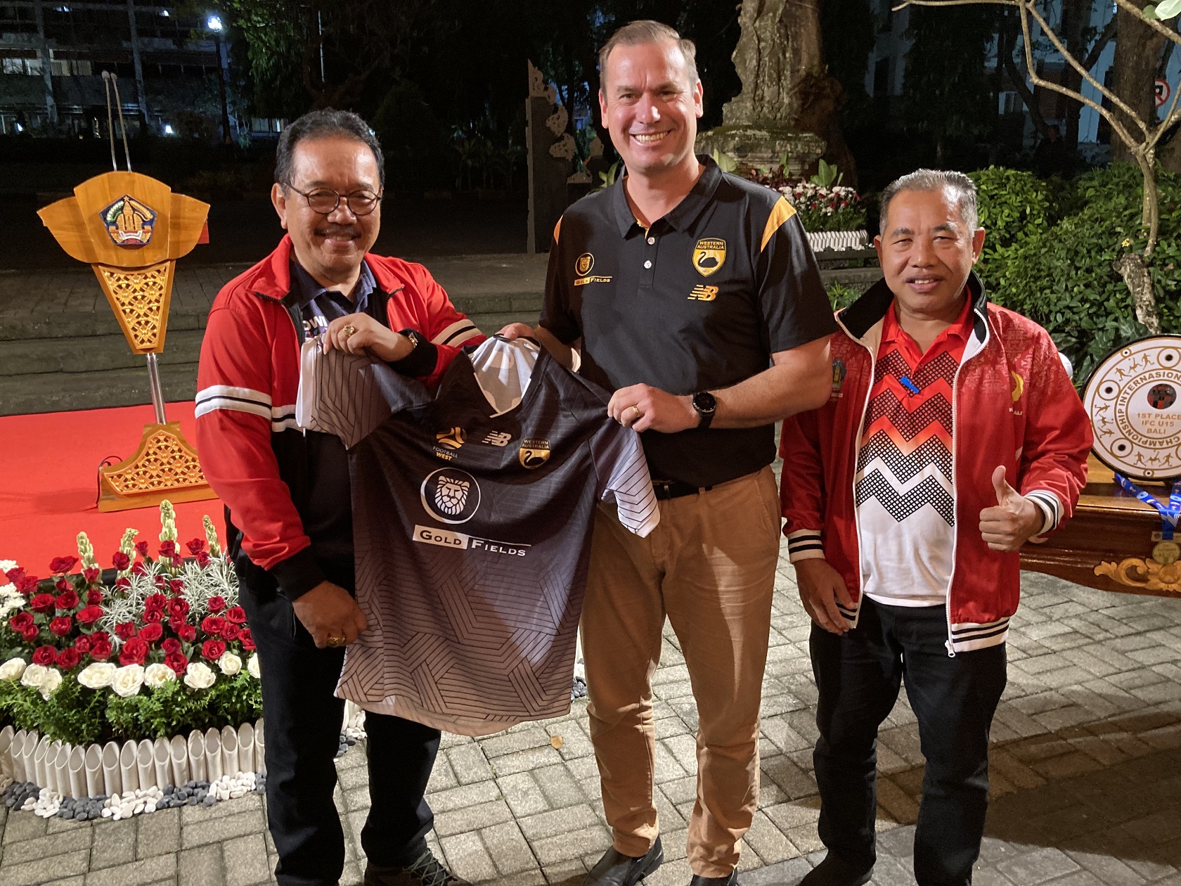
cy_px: 474
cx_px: 608
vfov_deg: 46.8
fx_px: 1024
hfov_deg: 60.0
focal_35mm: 30
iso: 320
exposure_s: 1/25
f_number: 1.8
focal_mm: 3.99
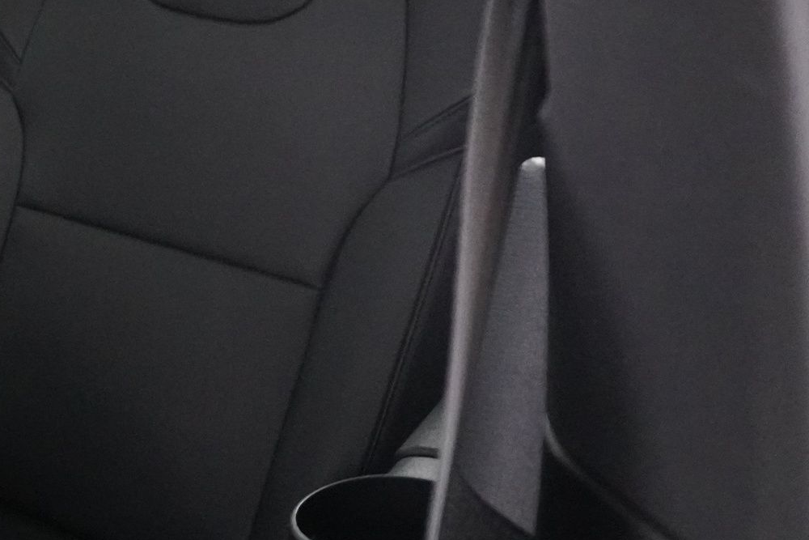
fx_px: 1348
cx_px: -160
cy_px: 182
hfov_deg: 28.9
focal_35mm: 60
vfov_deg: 22.5
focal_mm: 16
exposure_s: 1/15
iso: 6400
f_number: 3.5
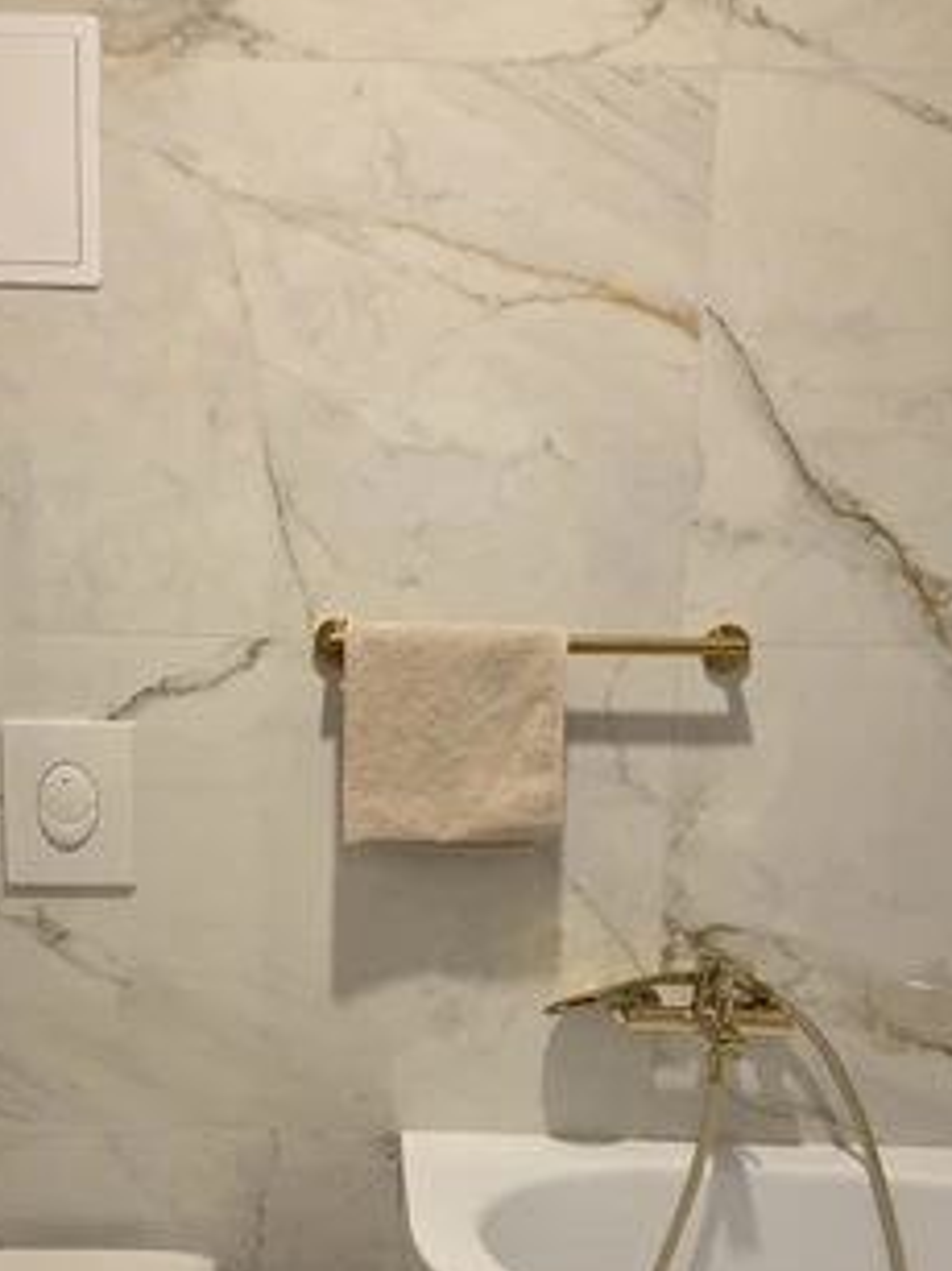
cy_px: 923
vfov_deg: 49.7
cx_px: 319
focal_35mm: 36
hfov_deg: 39.2
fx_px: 1321
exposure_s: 1/100
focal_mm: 5.4
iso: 640
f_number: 1.8
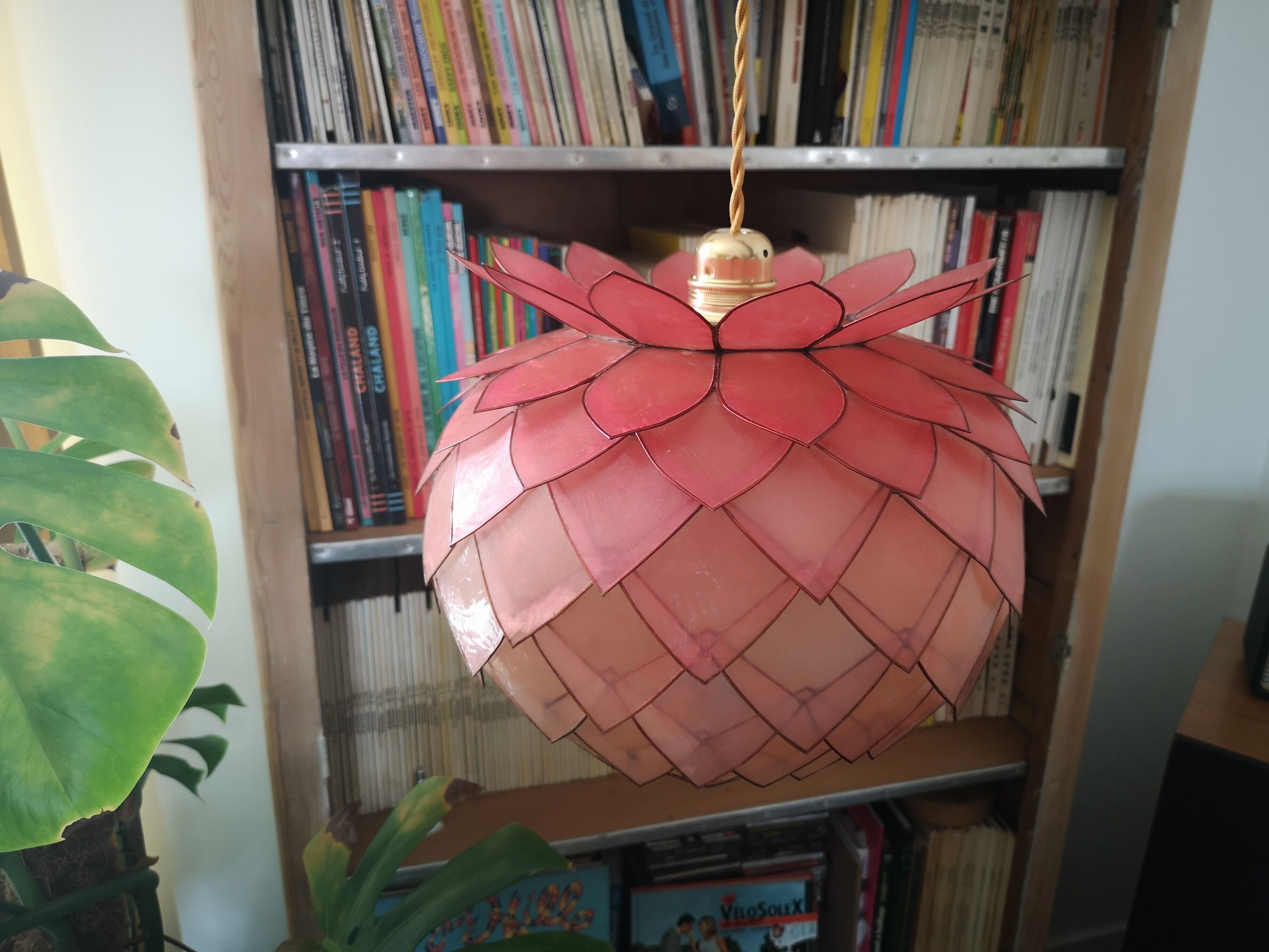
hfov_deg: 65.3
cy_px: 476
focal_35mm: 27
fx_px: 990
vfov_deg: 51.4
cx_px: 634
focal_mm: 5.58
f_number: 1.8
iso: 200
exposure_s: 1/36
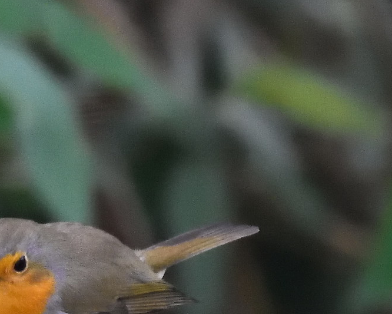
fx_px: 35332
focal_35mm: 3045
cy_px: 319
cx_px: 69
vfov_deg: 0.5
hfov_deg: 0.6
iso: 6400
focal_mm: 600
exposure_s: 1/1600
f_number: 7.1
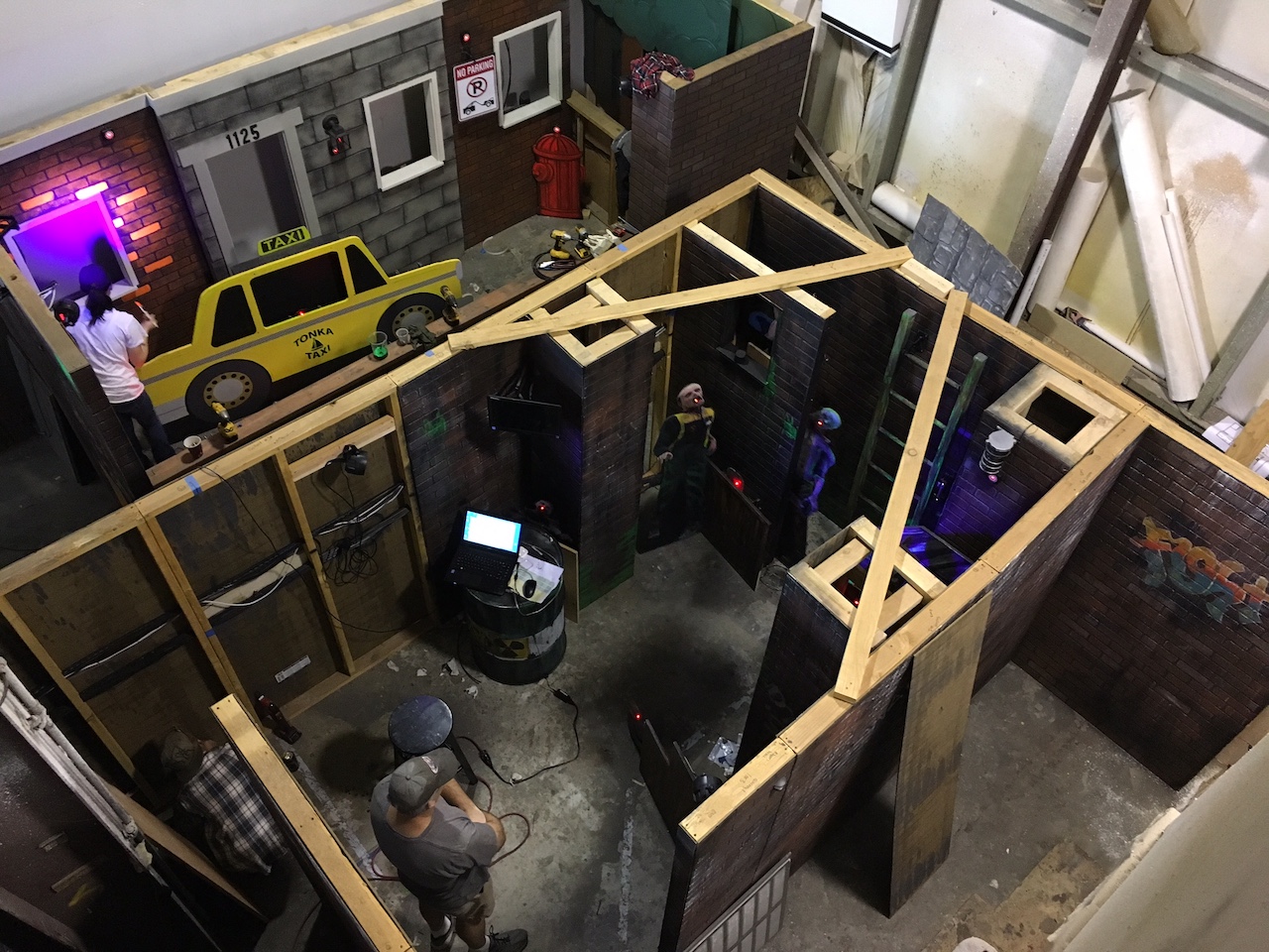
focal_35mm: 29
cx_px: 634
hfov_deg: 61.7
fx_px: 1063
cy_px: 476
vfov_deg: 48.2
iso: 200
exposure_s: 1/20
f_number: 2.2
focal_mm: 4.15
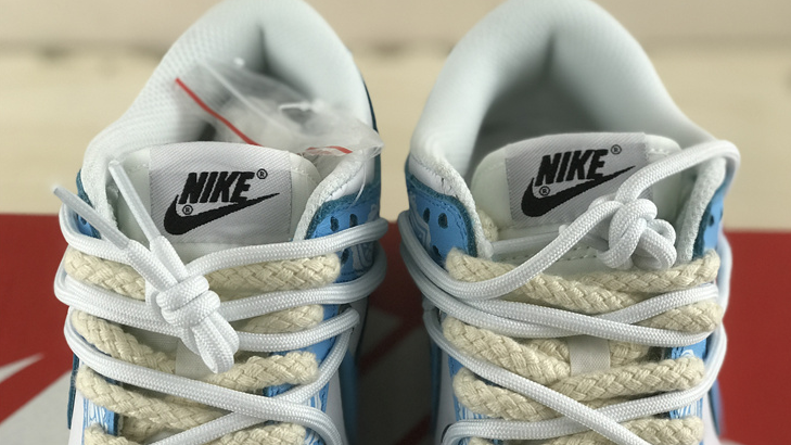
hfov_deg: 33.3
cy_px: 255
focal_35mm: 63
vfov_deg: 19.1
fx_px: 1321
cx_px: 397
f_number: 2.8
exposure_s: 1/50
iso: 64
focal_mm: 6.6
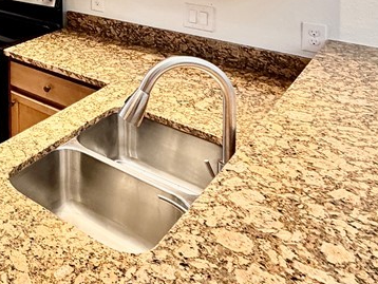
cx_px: -98
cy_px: -82
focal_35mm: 40
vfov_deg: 29.3
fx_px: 437
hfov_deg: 34.8
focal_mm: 2.22
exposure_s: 1/60
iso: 200
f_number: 2.2
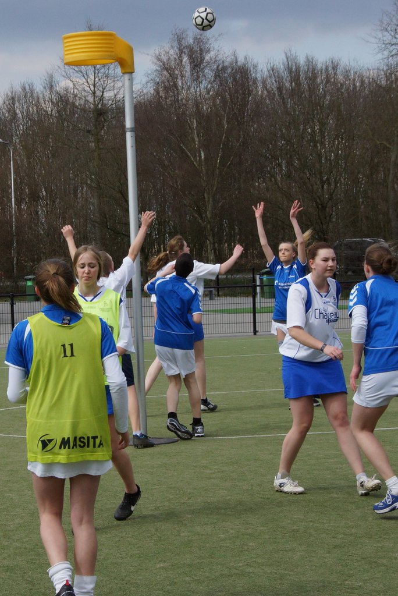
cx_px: 199
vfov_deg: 29.8
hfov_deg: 20.2
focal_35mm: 68
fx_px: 1118
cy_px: 298
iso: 640
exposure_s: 1/800
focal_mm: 45
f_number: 11
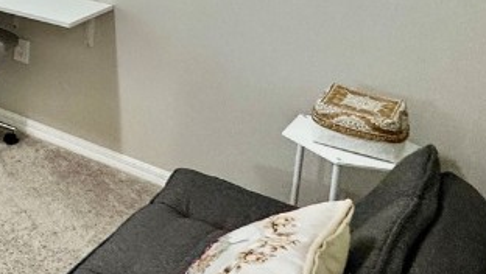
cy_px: -65
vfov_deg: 22.0
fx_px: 645
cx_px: -218
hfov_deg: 28.8
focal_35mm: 50
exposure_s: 1/120
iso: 250
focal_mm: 2.22
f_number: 2.2
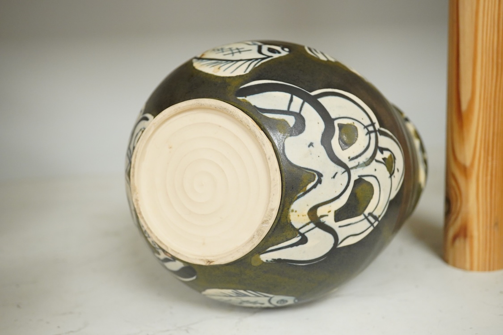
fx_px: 629
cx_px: 252
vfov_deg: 29.9
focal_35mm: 45
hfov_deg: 43.6
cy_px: 168
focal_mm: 30
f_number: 7.1
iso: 2500
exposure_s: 1/160
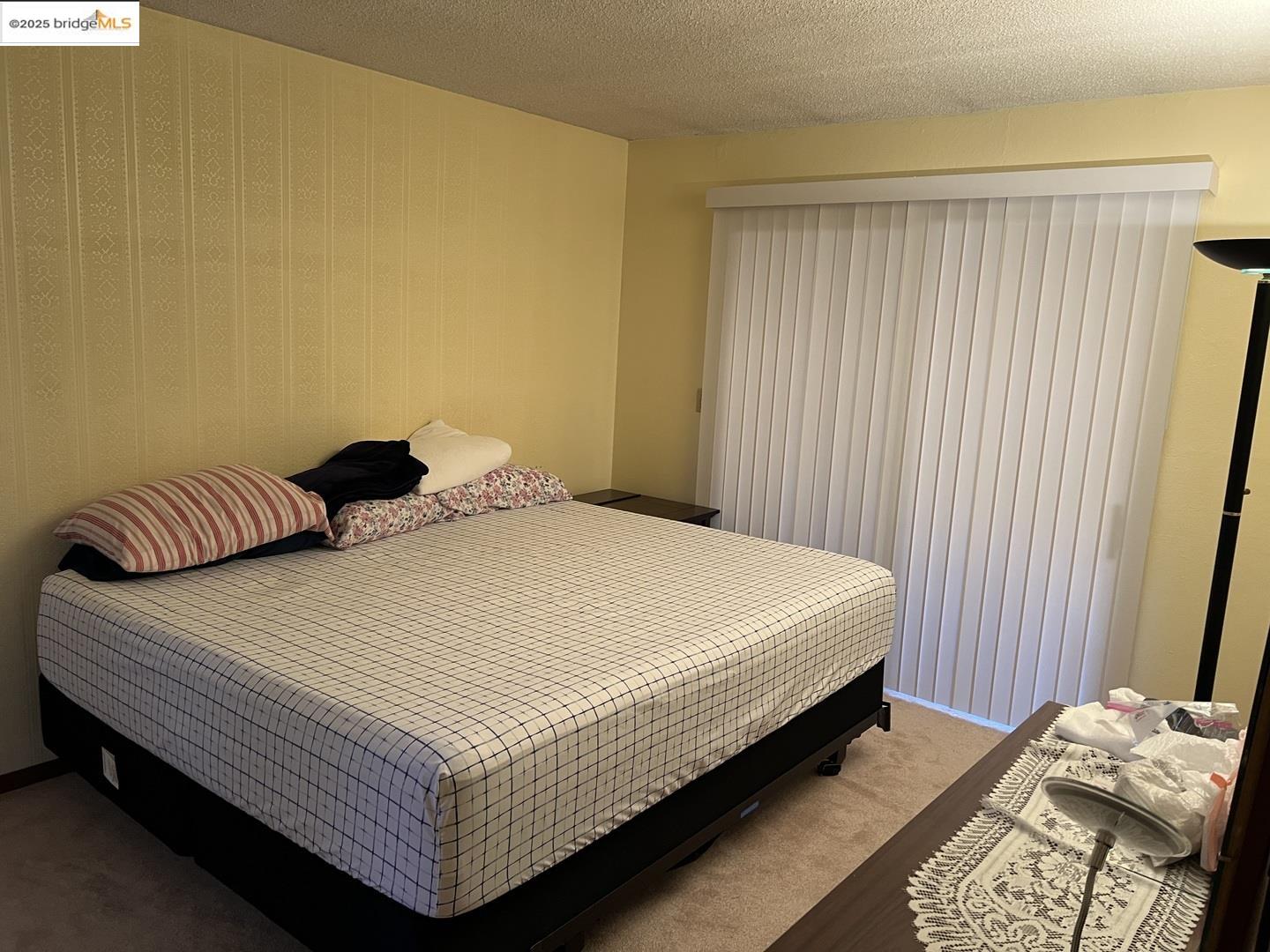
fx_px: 954
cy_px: 476
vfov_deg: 53.1
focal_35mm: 26
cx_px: 635
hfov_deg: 67.3
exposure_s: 1/60
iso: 125
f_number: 1.5
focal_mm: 5.7
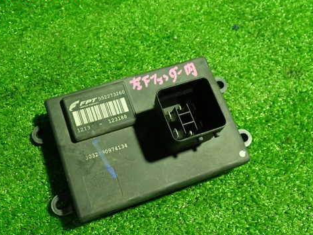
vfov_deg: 37.6
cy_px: 133
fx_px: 343
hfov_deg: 49.0
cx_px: 157
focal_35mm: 38
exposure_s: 1/30
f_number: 2.3
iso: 320
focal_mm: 5.4
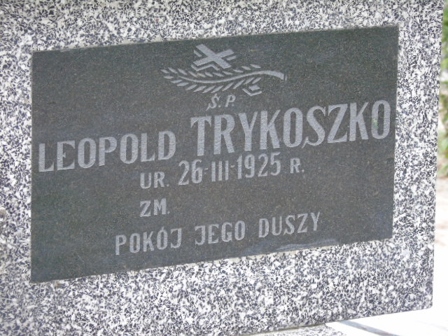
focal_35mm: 186
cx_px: 224
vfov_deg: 8.0
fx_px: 2407
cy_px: 168
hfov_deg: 10.6
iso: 400
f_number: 5
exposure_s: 1/125
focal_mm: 33
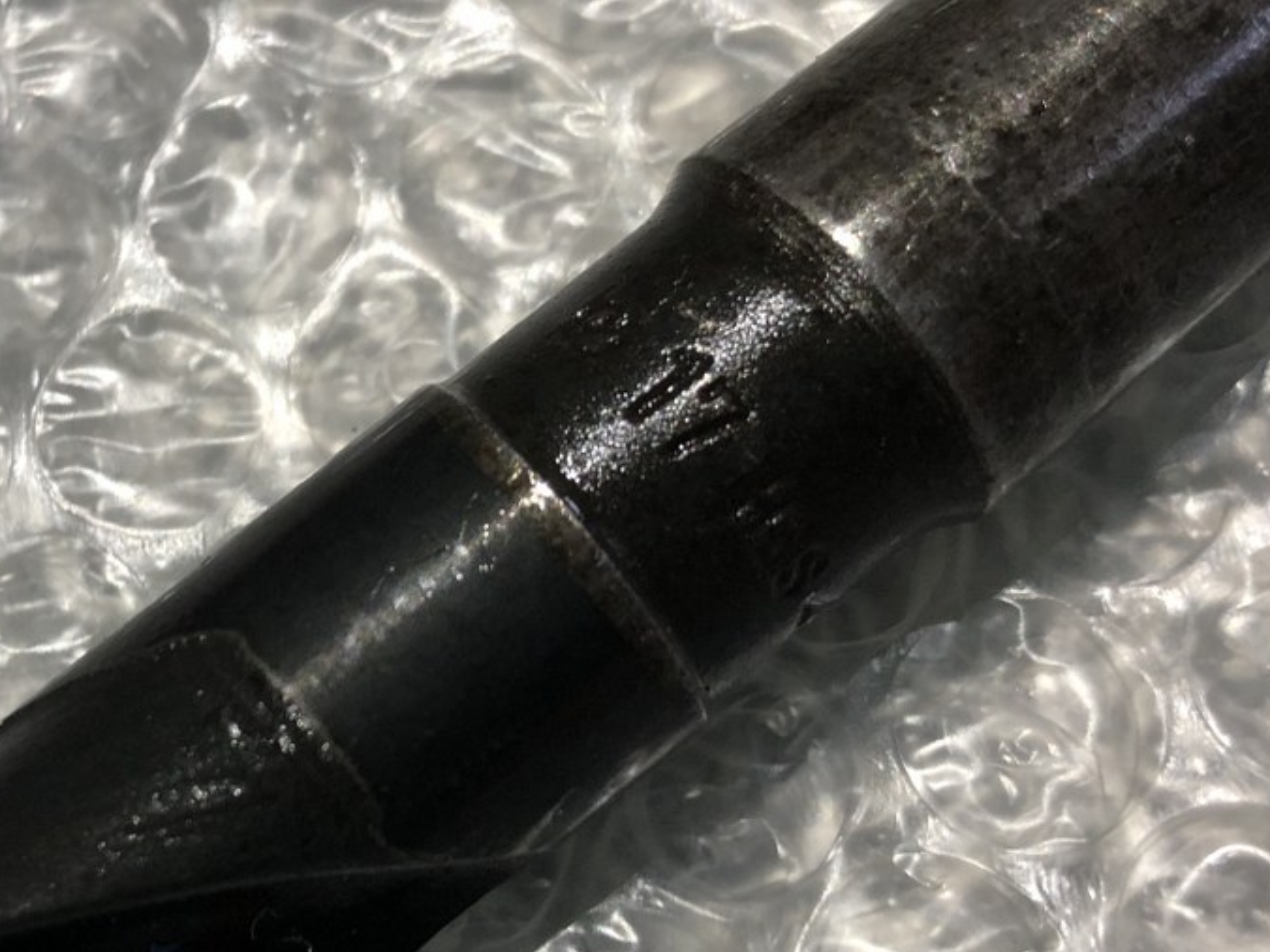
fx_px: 1944
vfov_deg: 27.5
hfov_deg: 35.5
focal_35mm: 53
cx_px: 334
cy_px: 481
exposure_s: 1/24
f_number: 1.8
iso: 40
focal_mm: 3.99
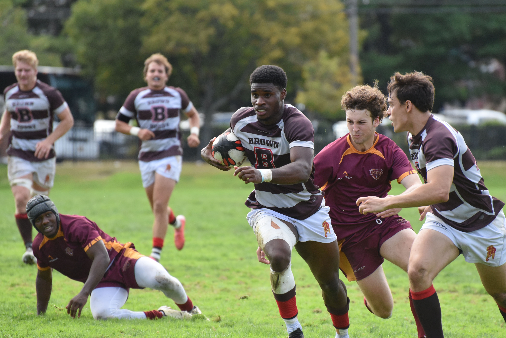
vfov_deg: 4.6
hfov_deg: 6.9
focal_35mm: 300
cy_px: 169
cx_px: 253
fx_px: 4218
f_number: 6.3
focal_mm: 300
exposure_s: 1/2500
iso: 2500
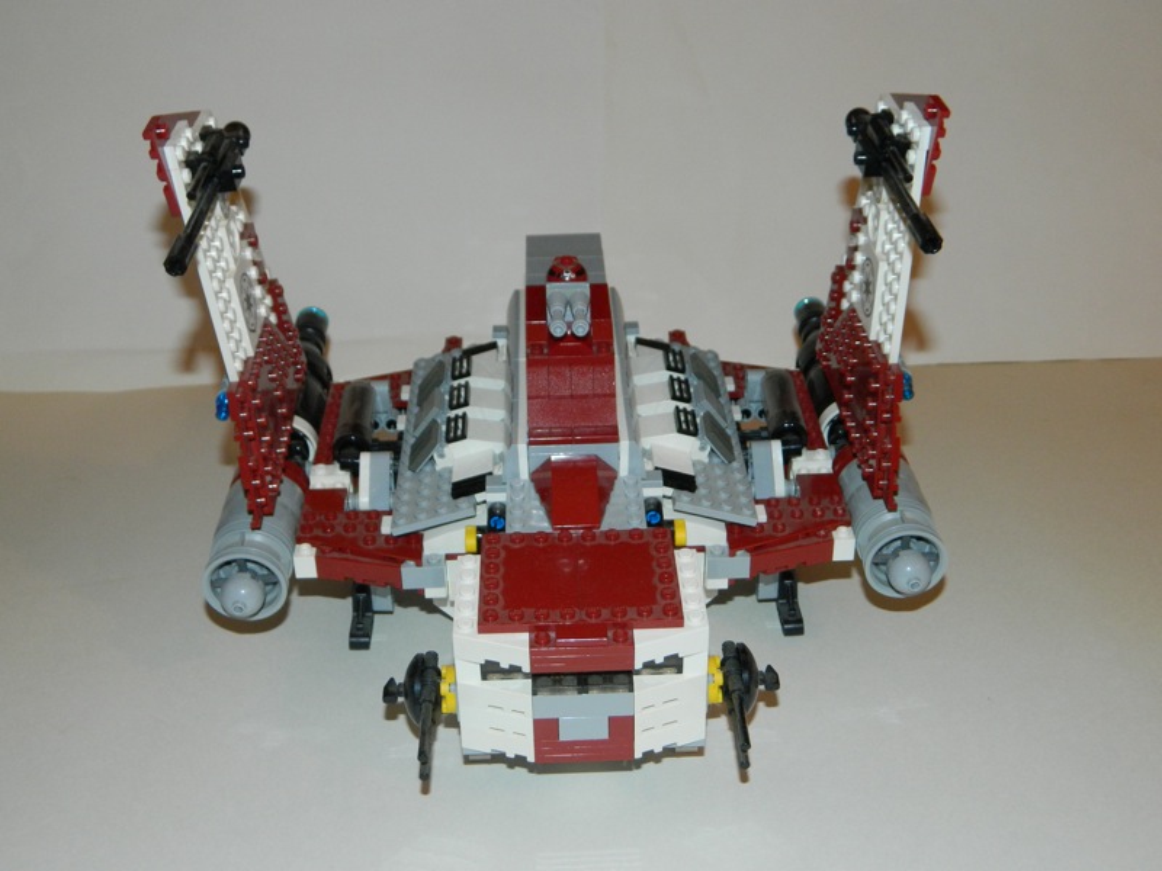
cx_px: 581
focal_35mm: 41
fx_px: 1376
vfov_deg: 35.1
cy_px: 436
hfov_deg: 45.8
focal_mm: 7.3
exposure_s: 1/40
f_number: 3.5
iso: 200
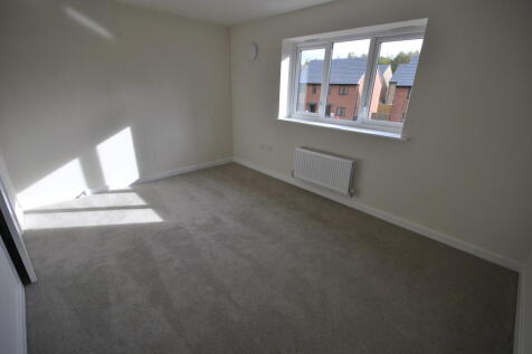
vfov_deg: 77.3
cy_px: 177
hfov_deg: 100.4
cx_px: 266
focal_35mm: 15
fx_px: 222
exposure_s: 1/125
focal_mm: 10
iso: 180
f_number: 5.6
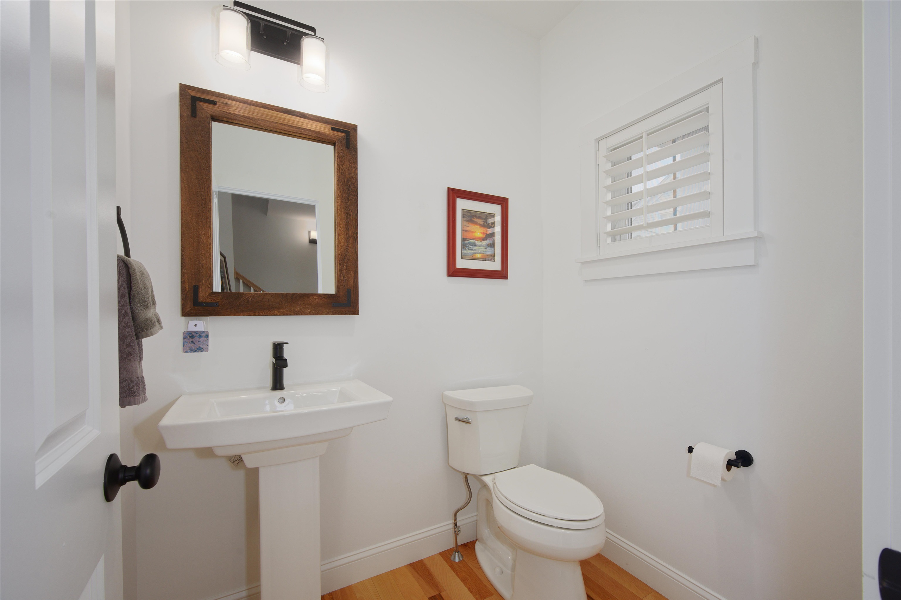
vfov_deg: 77.3
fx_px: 375
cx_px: 450
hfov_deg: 100.4
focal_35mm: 15
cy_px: 300
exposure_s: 1/100
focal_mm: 15
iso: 320
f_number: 9
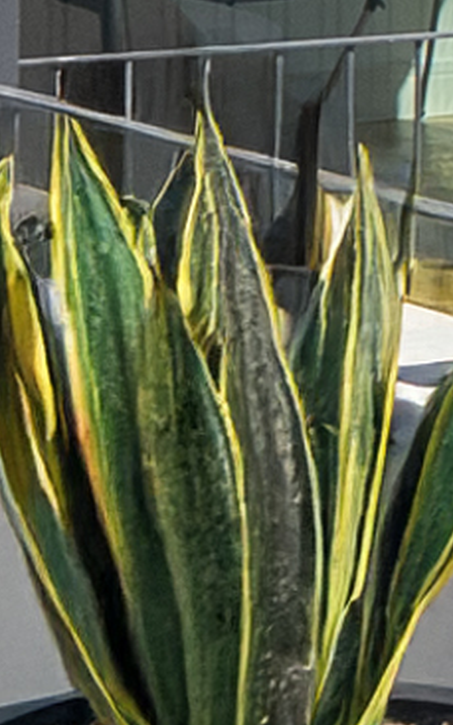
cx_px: 2542
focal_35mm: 165
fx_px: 3263
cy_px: -403
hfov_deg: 5.3
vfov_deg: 12.0
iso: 320
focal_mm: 14
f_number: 7.1
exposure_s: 1/1000
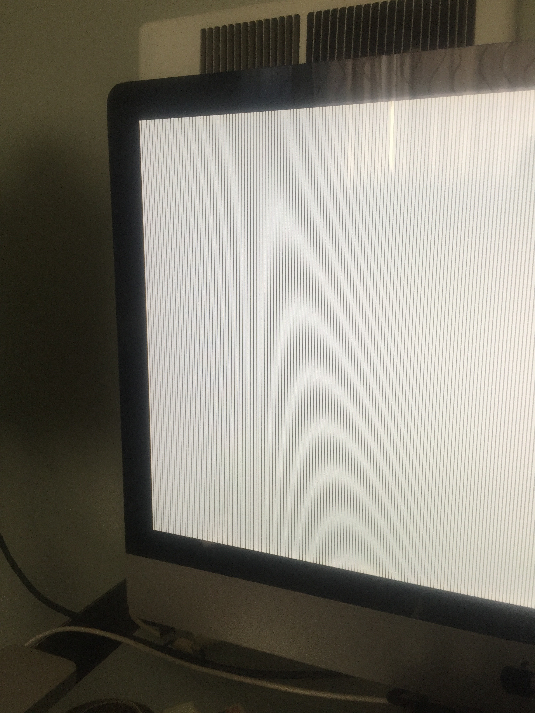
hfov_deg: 48.2
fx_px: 598
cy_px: 356
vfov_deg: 61.7
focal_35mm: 29
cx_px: 268
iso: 32
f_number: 2.2
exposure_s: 1/40
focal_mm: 4.15
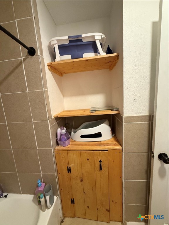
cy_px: 112
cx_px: 84
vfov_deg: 102.1
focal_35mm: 14
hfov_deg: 85.7
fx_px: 91
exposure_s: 1/60
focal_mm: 2.22
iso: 400
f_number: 2.2
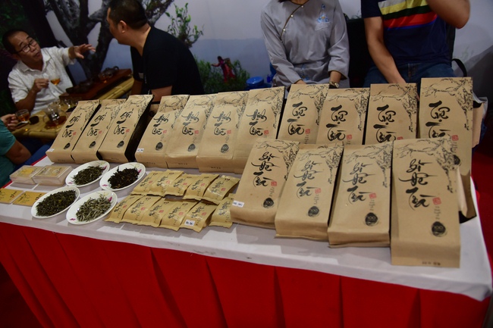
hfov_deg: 67.4
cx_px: 246
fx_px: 370
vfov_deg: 47.9
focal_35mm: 27
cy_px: 164
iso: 500
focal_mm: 27
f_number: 4
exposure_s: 1/40
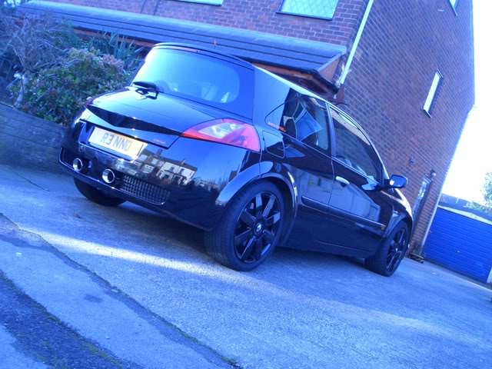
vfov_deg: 39.7
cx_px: 246
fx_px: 512
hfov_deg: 51.4
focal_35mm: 36
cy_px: 184
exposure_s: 1/100
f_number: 4
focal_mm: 4.8
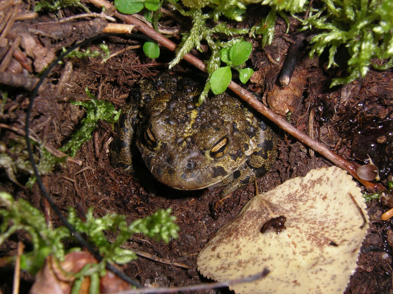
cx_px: 196
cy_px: 147
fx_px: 647
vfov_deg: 25.6
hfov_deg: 33.8
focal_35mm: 57
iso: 50
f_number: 7.9
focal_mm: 8.9
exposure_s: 1/100
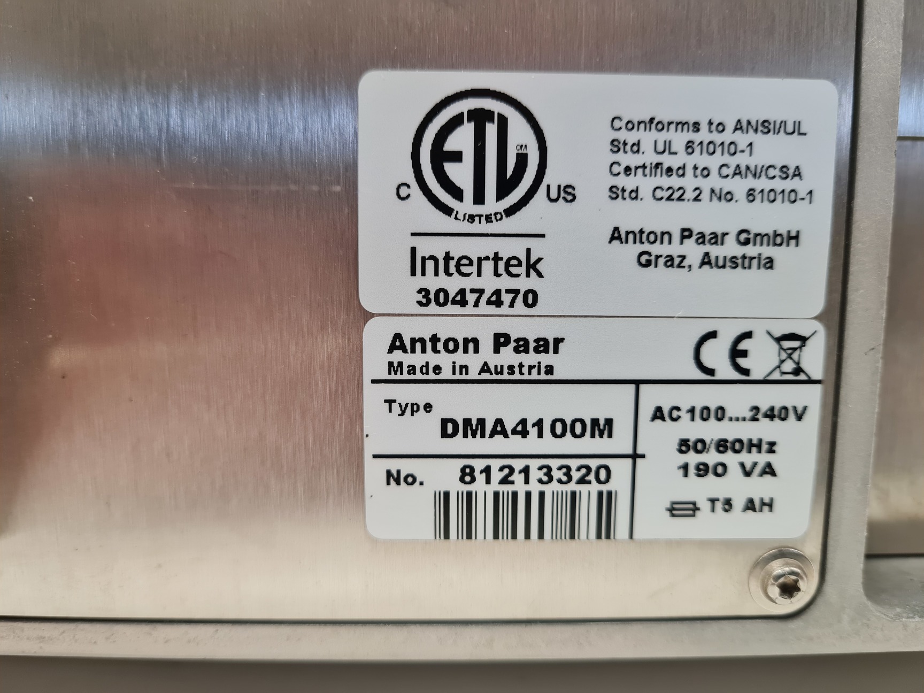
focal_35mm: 26
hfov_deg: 67.3
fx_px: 694
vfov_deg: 53.1
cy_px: 346
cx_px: 462
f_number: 1.8
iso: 160
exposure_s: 1/100
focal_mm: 5.4
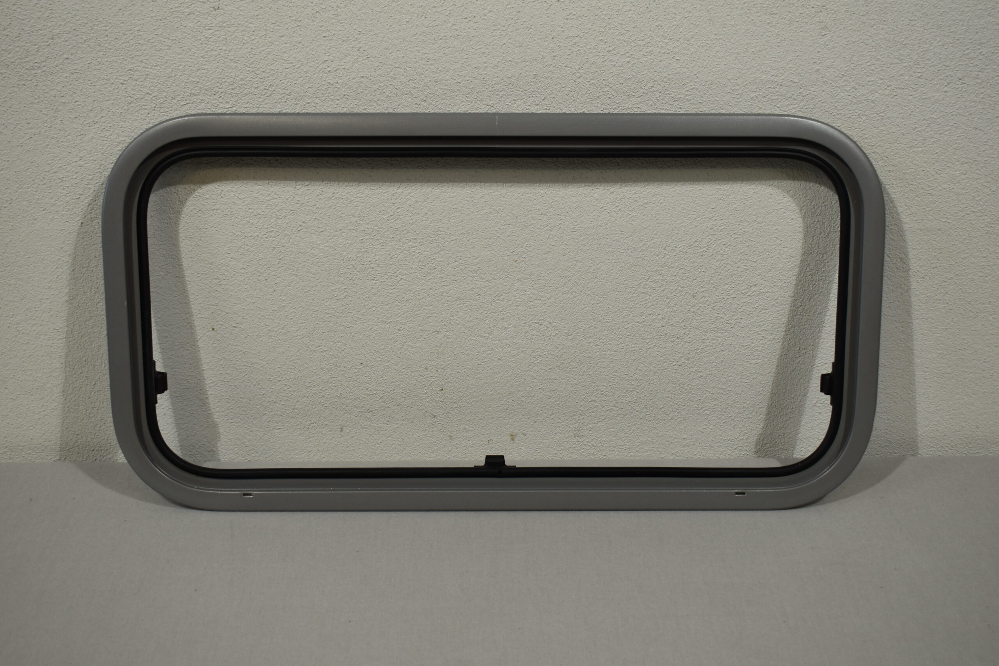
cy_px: 333
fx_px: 1290
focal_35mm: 46
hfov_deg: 42.3
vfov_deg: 28.9
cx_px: 500
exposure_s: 1/125
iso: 280
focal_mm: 31
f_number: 5.6
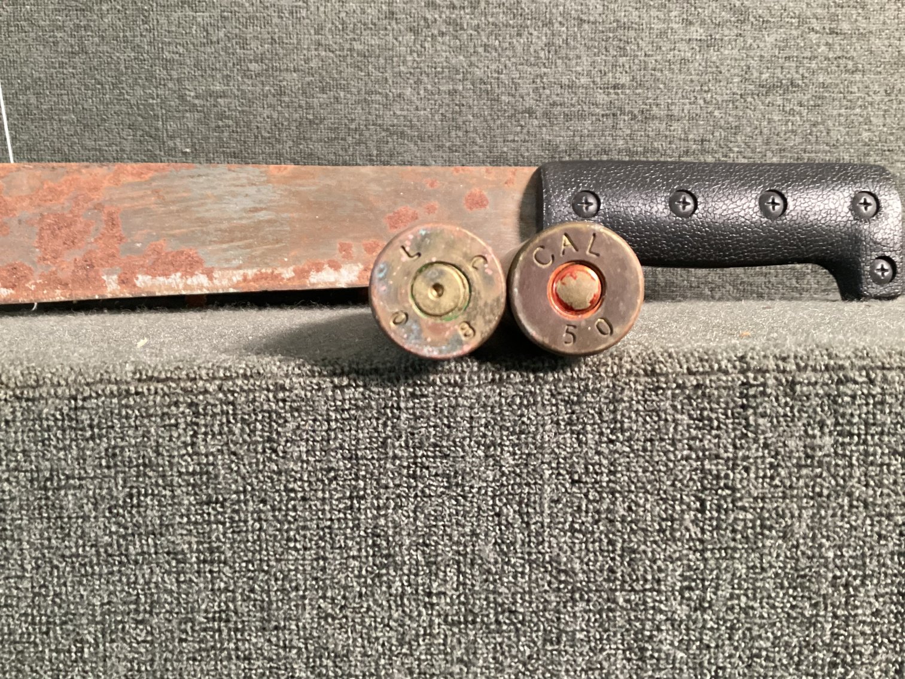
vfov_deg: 45.4
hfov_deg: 58.3
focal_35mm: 31
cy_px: 340
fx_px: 811
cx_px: 452
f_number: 2.4
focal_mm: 3.3
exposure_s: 1/30
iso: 320
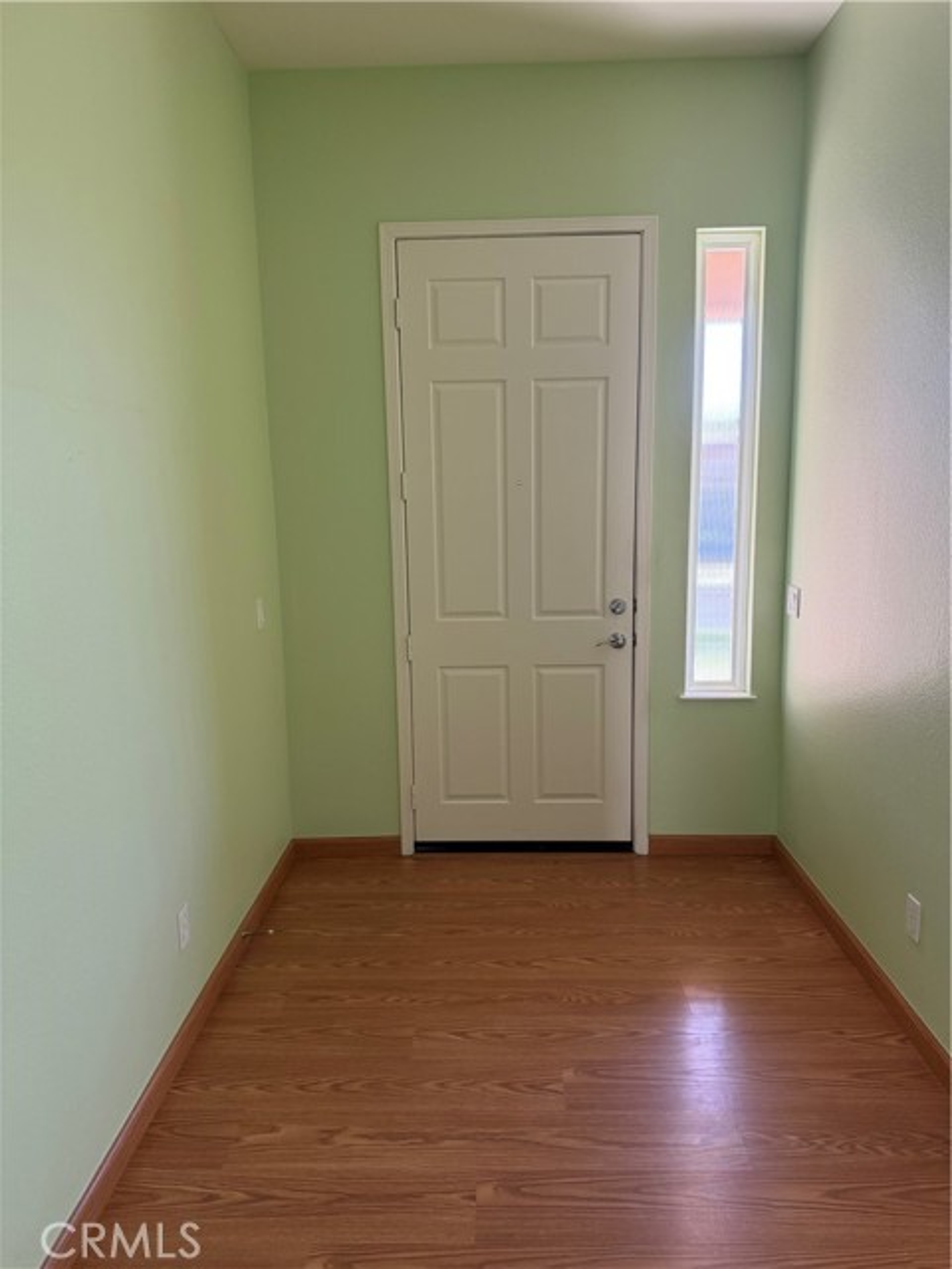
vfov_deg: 71.6
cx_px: 476
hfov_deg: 56.8
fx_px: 880
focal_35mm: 24
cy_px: 634
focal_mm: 6.76
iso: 200
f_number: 1.78
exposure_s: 1/71
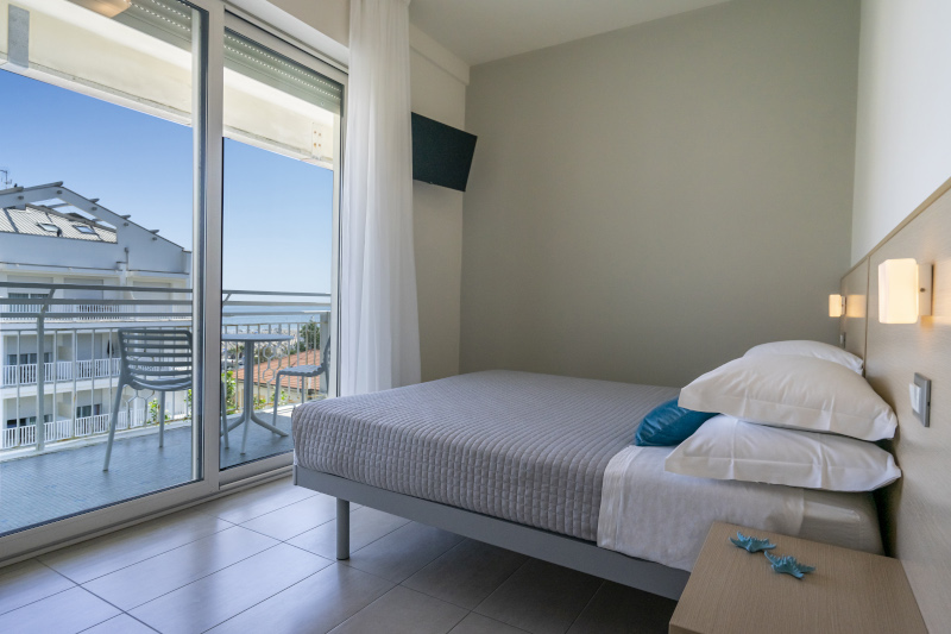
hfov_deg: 84.0
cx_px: 476
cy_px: 317
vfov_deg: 61.9
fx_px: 528
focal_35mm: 20
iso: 400
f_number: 5.6
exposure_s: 1/8000
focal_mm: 20
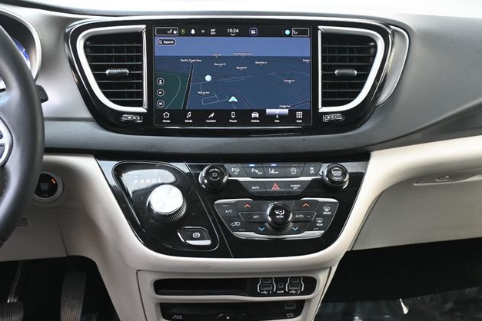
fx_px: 676
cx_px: 244
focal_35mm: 51
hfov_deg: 39.2
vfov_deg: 26.7
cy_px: 161
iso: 1400
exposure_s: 1/125
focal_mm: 33
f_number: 5
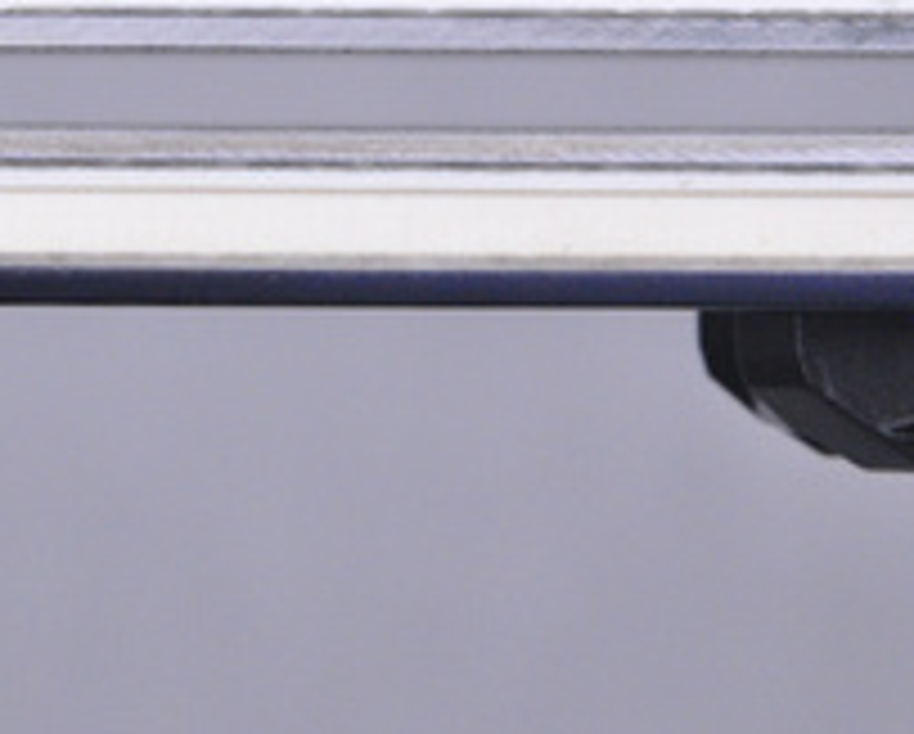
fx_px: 8859
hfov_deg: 5.9
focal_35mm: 327
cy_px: 79
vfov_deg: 4.7
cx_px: 360
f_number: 9.5
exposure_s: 1/125
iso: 3200
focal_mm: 105
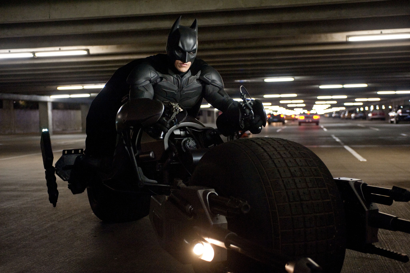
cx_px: 205
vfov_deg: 28.0
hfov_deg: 41.1
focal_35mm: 48
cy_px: 136
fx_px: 546
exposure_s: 1/200
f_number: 3.5
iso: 2500
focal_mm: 48
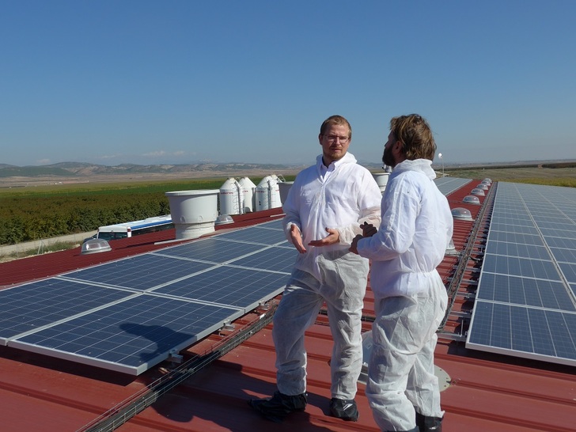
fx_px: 616
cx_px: 288
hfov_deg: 50.1
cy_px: 216
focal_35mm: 37
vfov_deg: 38.7
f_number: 3.5
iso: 80
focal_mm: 8
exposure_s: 1/2000
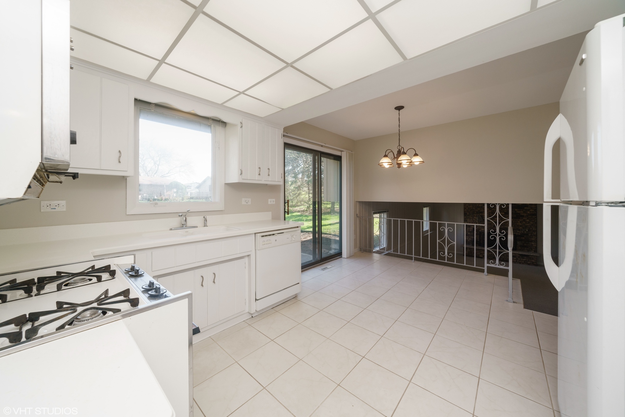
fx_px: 208
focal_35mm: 12
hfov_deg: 112.6
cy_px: 208
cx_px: 312
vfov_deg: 90.0
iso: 400
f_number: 8
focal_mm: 12
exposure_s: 1/50
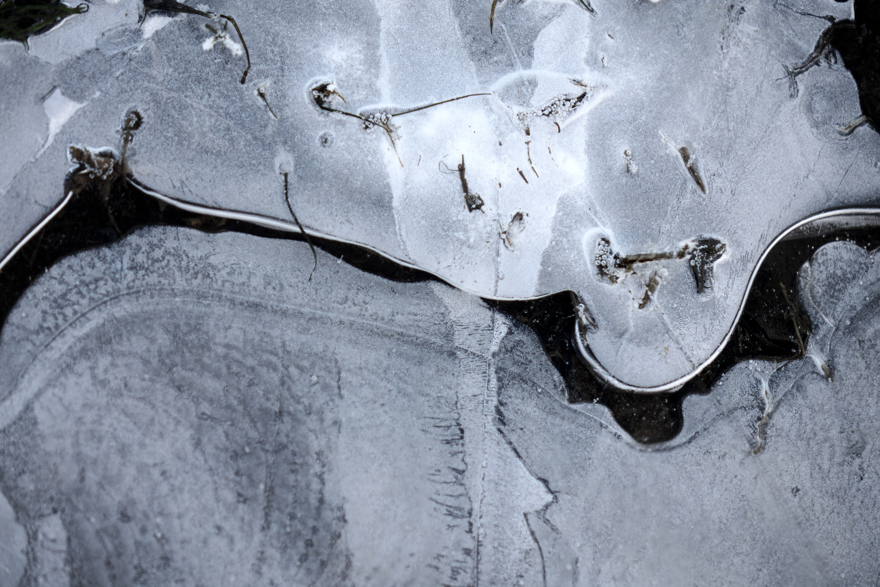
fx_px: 4889
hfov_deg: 10.3
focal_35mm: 200
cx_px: 440
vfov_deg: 6.9
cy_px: 294
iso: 250
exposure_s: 1/200
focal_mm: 73.3
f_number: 2.8
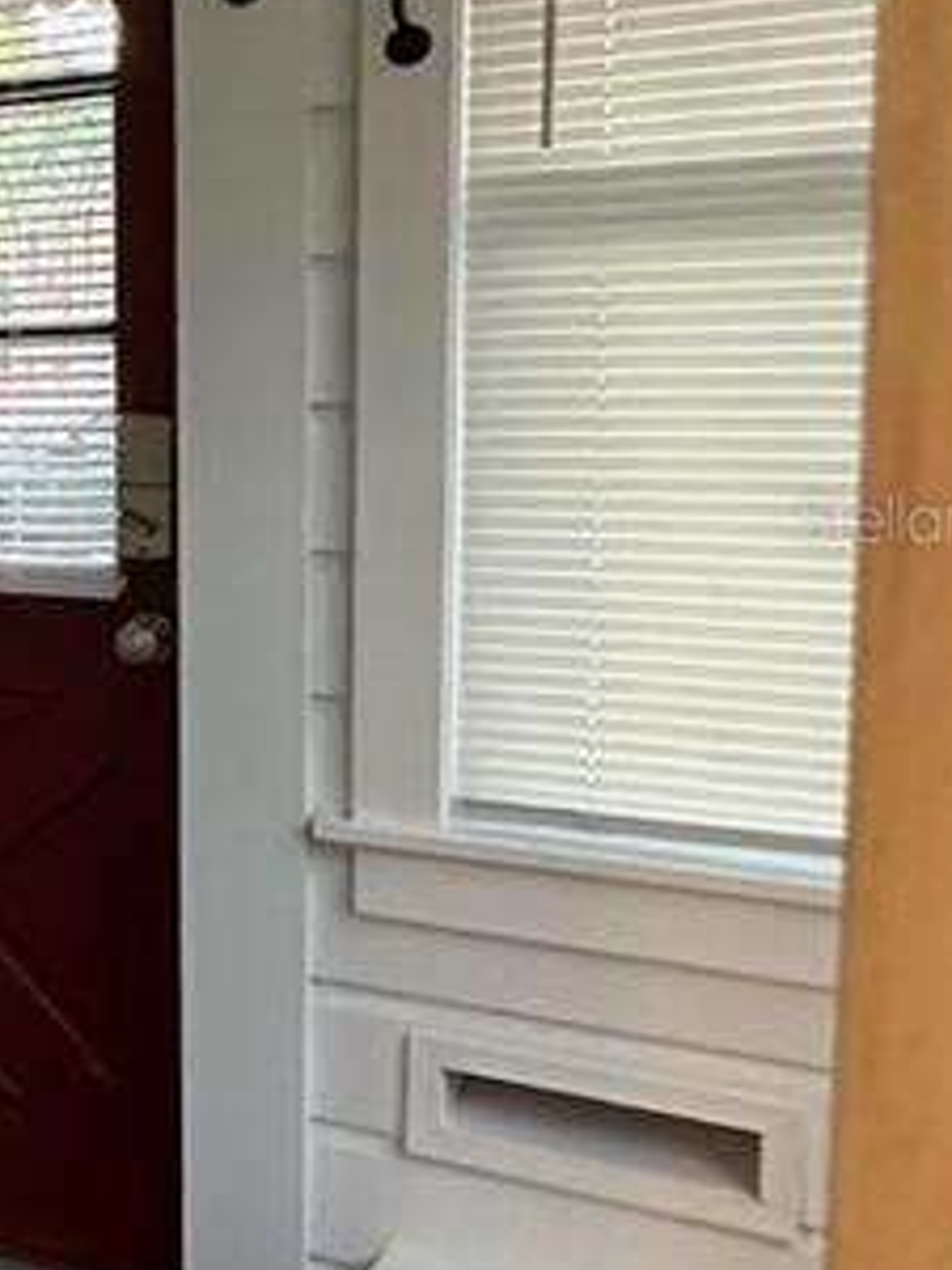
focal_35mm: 56
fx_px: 2053
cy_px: 516
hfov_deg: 19.1
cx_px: -808
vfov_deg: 34.3
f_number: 2.2
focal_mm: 2.22
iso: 800
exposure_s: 1/60
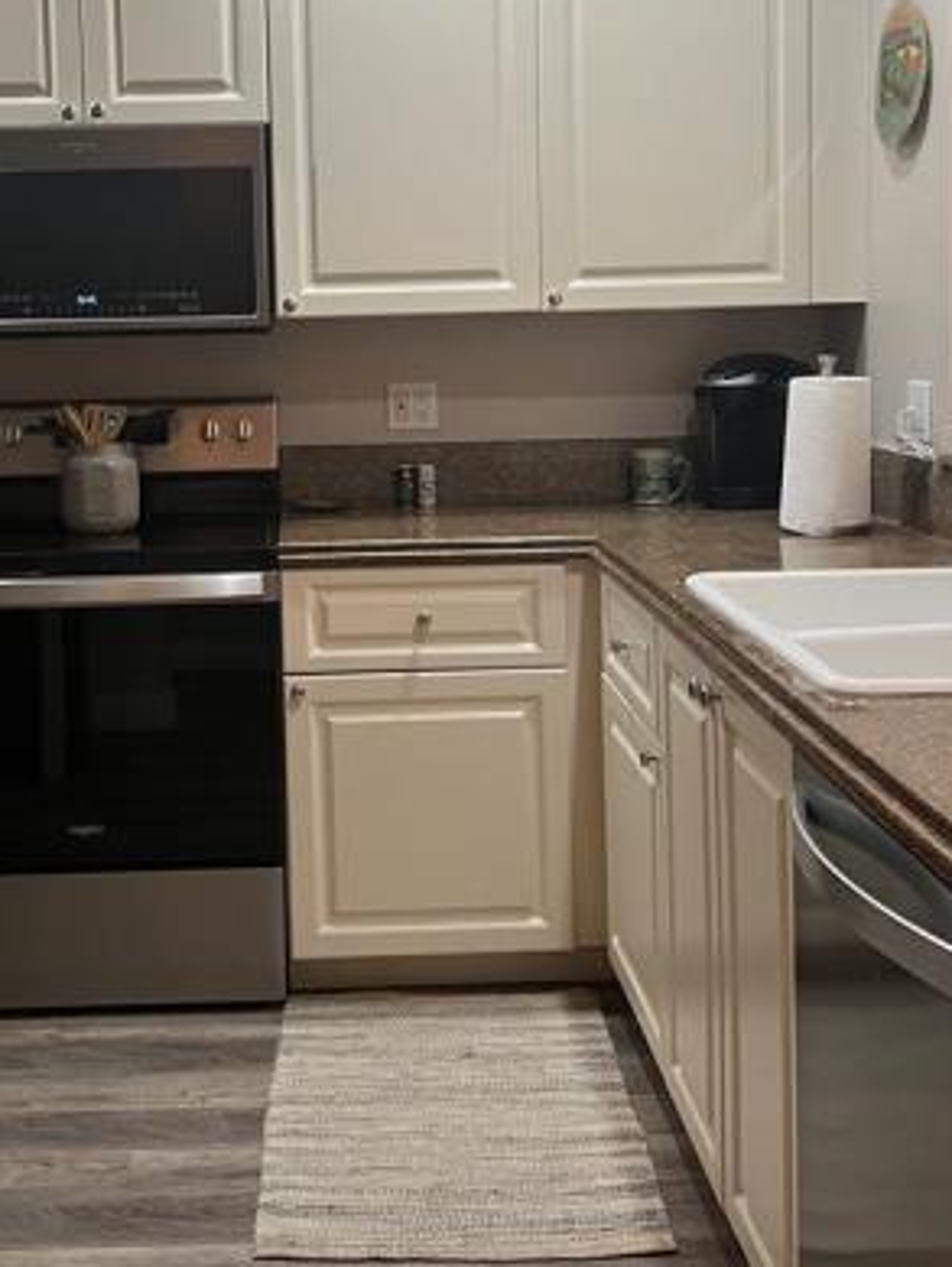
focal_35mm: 48
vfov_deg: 39.1
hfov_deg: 30.2
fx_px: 1758
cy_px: 409
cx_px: 354
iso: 125
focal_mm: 5.7
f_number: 1.5
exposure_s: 1/60
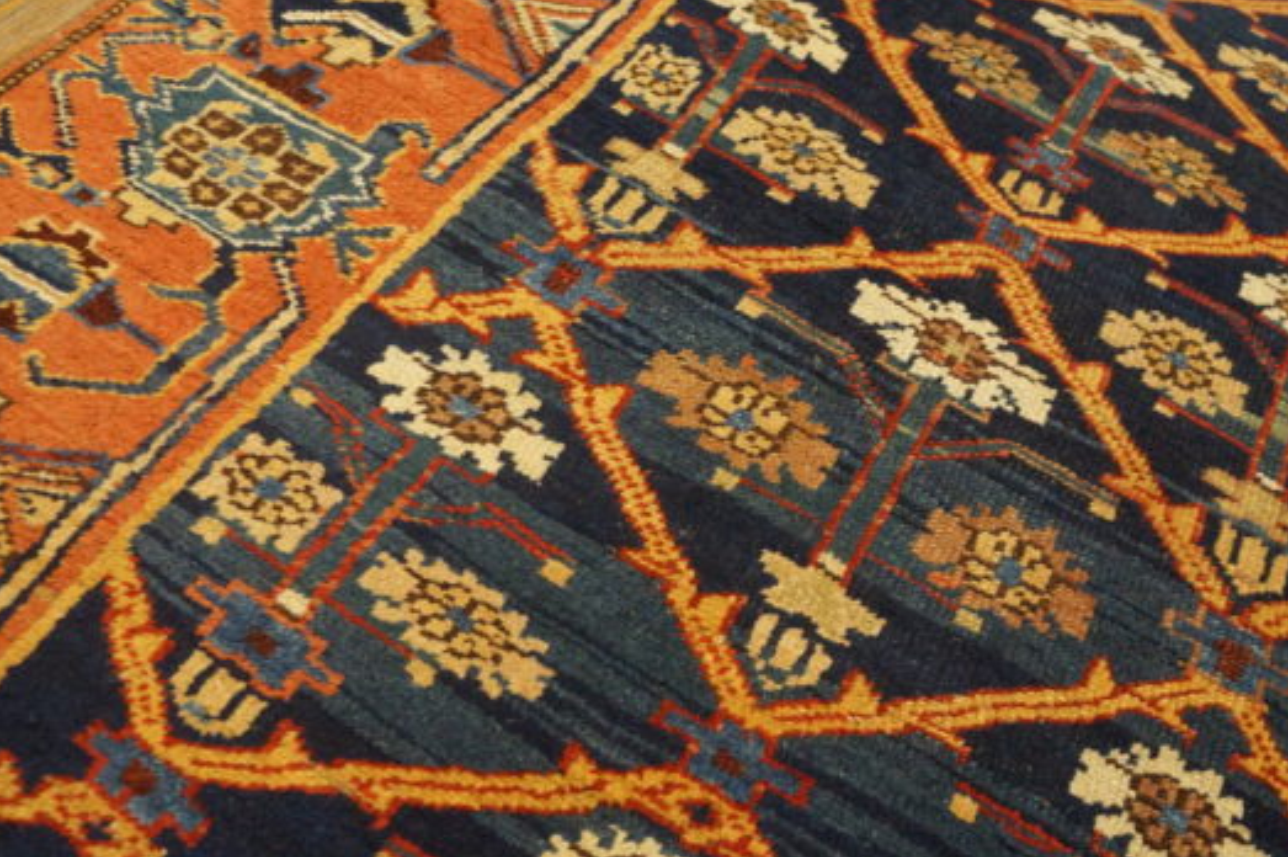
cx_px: 650
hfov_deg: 60.3
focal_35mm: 31
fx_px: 1108
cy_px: 481
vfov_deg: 42.2
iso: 3200
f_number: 4
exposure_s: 1/160
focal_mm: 18
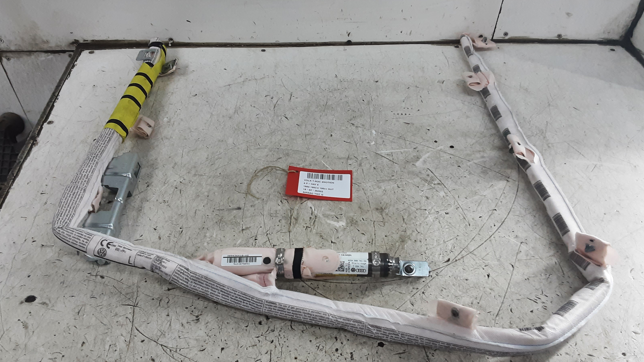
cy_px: 183
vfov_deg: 38.9
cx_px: 318
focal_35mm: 30
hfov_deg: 64.3
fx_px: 512
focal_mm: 2.91
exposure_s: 1/50
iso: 100
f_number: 1.9
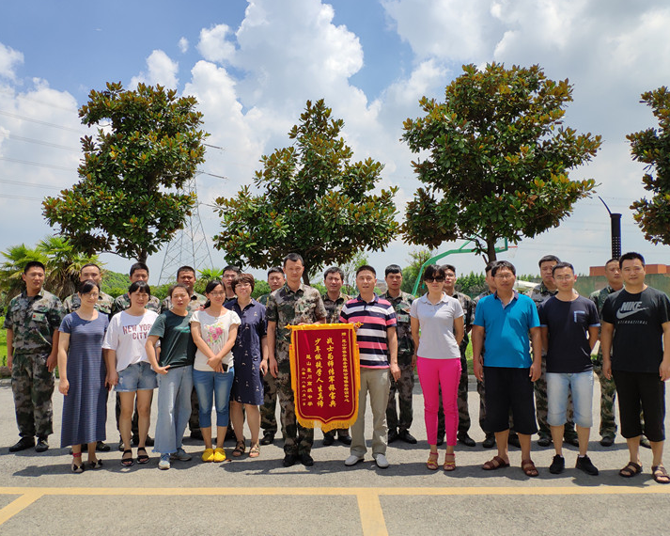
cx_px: 304
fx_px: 456
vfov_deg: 60.9
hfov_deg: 72.4
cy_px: 269
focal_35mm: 23
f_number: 1.8
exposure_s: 1/4219
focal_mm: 4.22
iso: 100
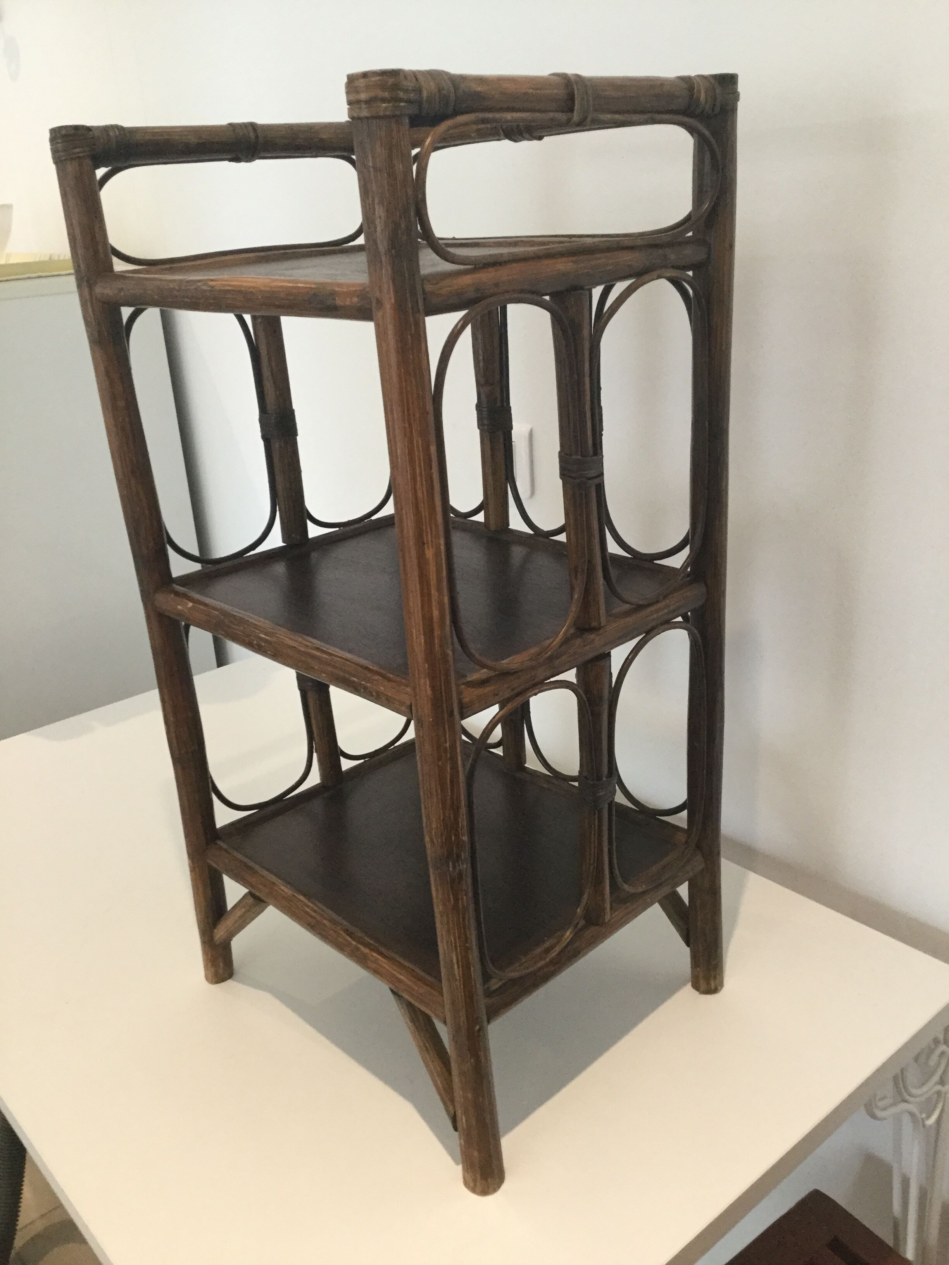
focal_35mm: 31
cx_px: 474
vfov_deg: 58.4
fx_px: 1133
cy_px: 632
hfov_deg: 45.4
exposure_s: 1/33
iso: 125
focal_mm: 3.3
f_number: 2.4
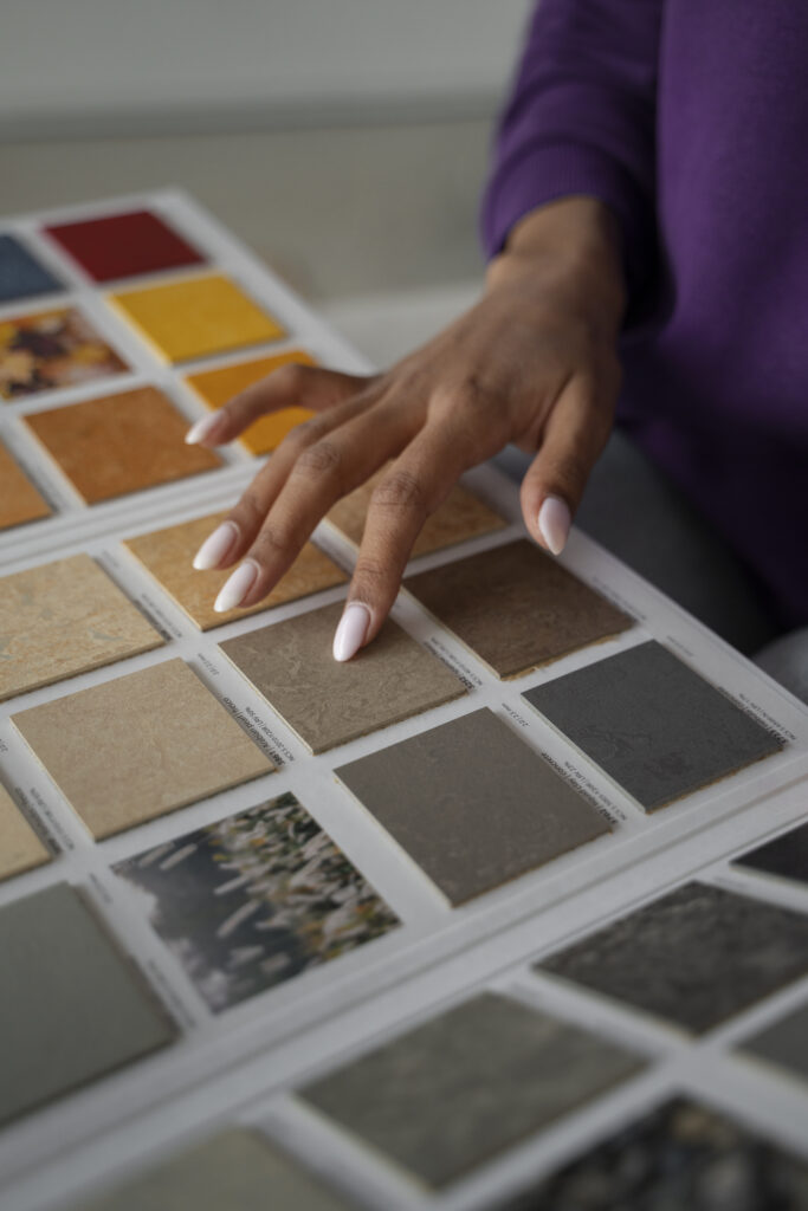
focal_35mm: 44
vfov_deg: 44.5
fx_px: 1481
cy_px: 606
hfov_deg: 30.5
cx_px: 404
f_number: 2.8
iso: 800
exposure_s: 1/320
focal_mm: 44
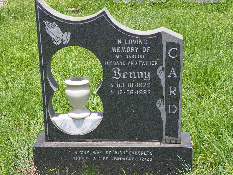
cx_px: 116
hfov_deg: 26.7
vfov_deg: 20.2
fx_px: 491
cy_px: 88
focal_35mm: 73
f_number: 5
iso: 64
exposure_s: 1/160
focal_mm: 13
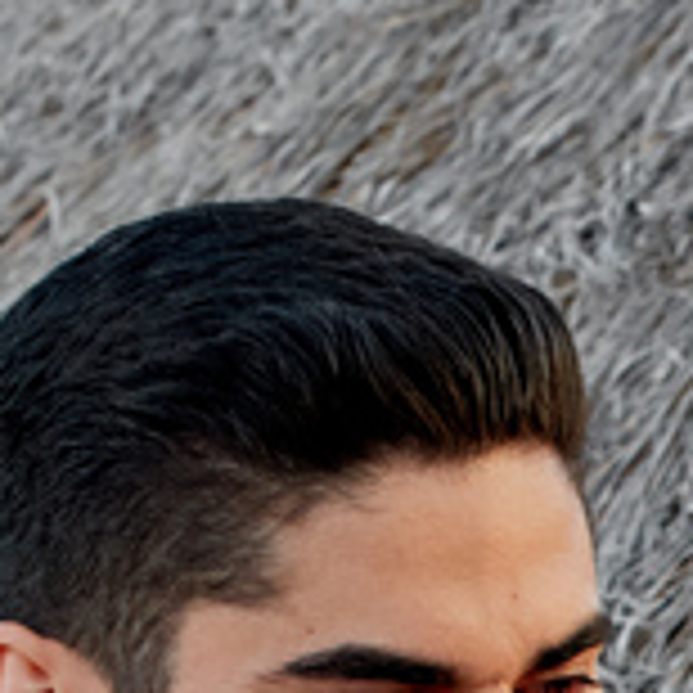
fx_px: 5255
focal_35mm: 232
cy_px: 1784
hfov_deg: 7.3
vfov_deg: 7.0
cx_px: 1364
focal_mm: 35
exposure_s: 1/200
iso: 250
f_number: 5.6
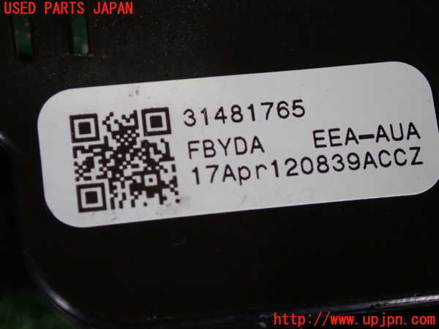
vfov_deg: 15.7
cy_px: 164
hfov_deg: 20.9
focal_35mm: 94
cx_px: 220
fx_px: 1192
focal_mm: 16.79
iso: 800
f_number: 4.7
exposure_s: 1/50
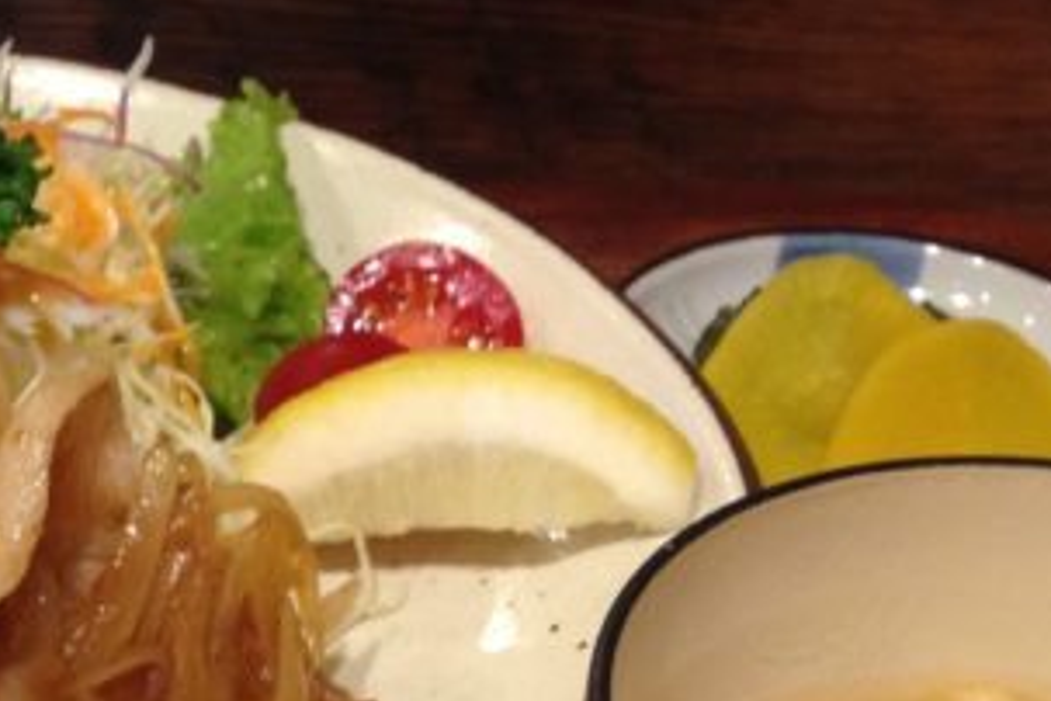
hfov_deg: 16.9
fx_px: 3386
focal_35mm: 116
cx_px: -201
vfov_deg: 11.6
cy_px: 819
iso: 80
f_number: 2.4
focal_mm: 4.12
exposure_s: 1/20
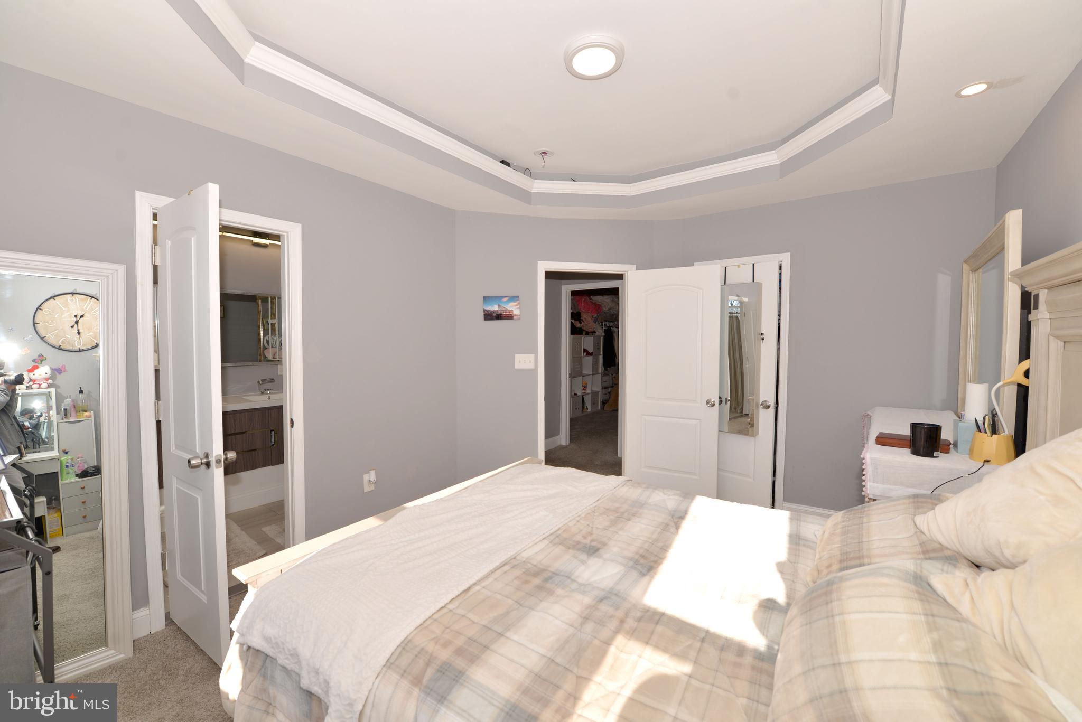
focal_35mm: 14
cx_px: 541
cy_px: 361
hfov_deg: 104.2
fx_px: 421
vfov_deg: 81.3
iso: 100
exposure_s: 1/160
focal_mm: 14
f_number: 6.3
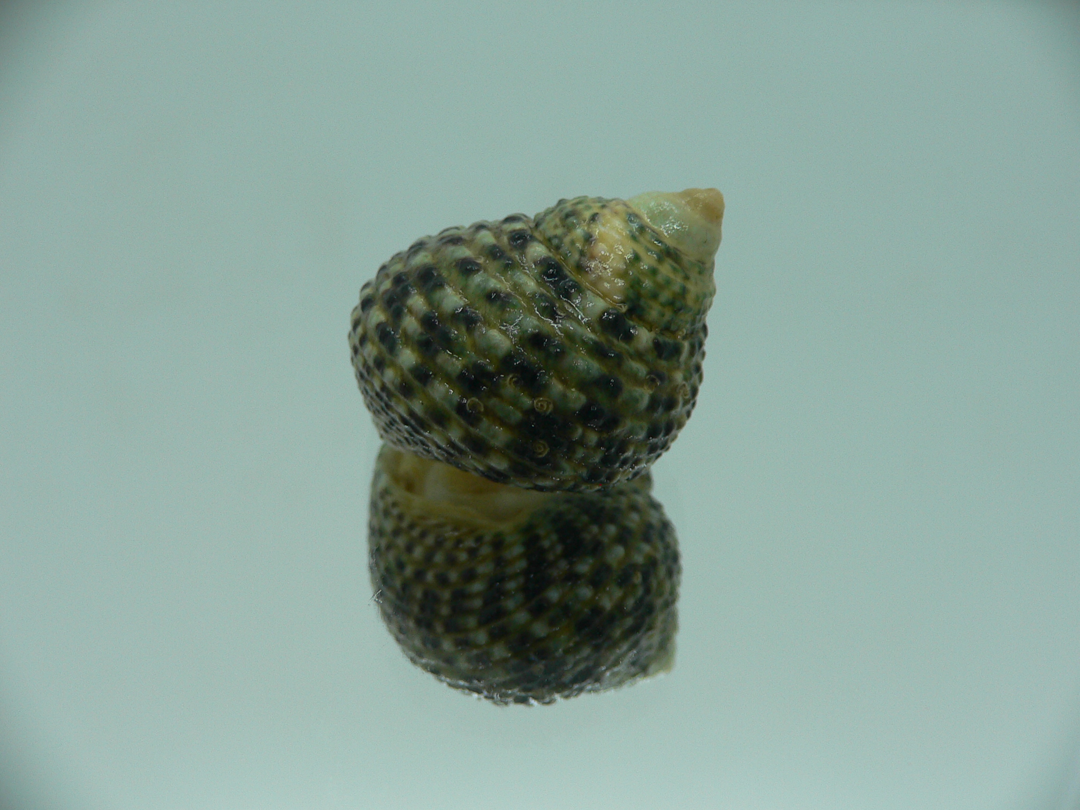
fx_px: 1092
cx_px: 540
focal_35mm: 35
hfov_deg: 52.6
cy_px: 405
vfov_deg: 40.7
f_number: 2.8
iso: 80
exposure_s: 1/60
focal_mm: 4.6
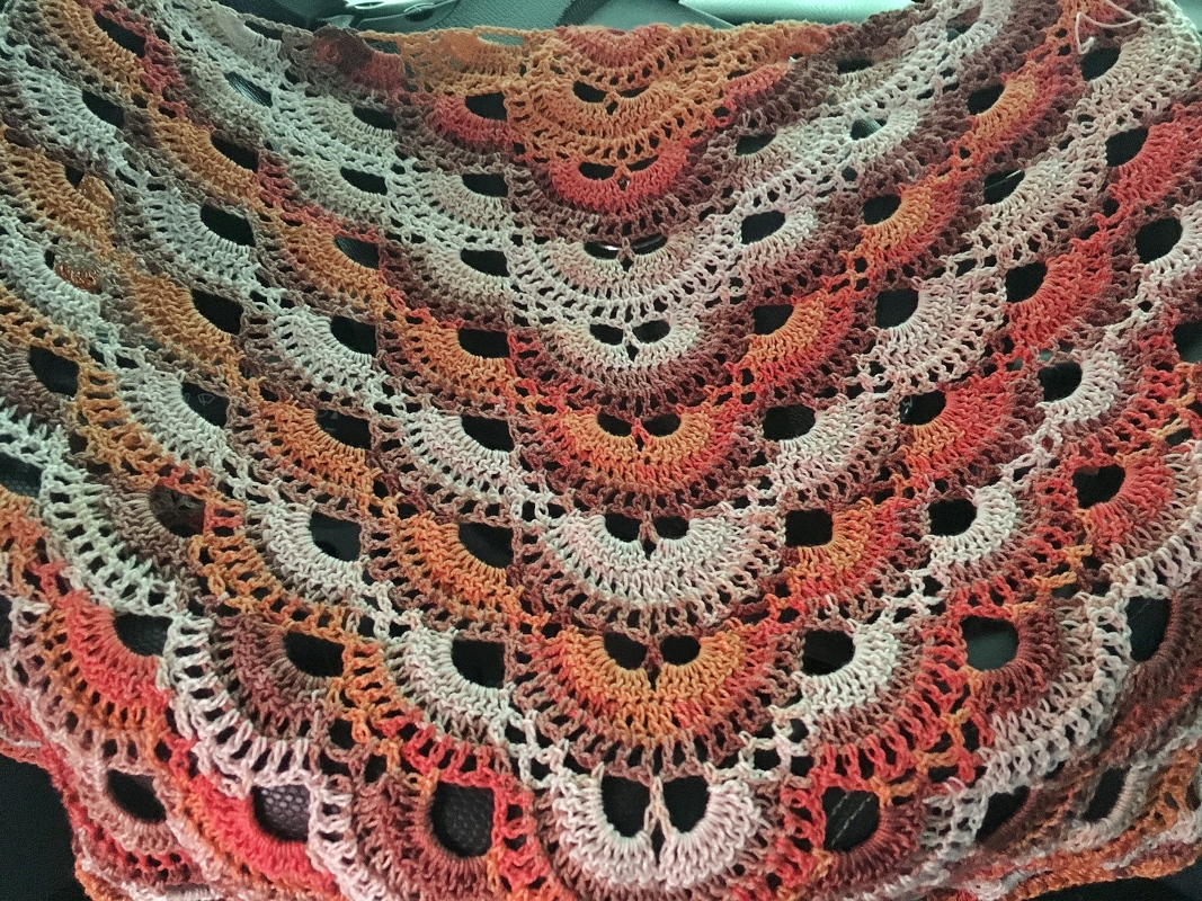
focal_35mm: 29
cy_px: 450
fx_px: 1007
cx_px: 601
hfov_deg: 61.7
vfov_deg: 48.2
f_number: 2.2
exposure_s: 1/17
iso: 800
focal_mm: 4.15
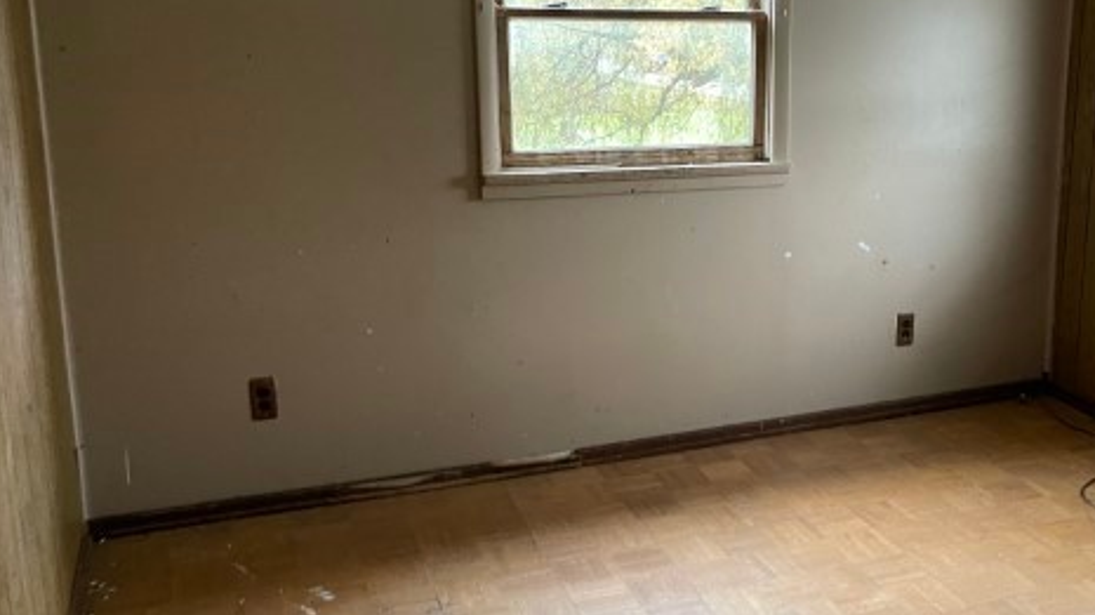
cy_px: 243
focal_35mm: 39
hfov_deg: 50.6
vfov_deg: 30.3
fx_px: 1132
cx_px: 735
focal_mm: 4.2
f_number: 1.6
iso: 200
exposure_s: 1/60
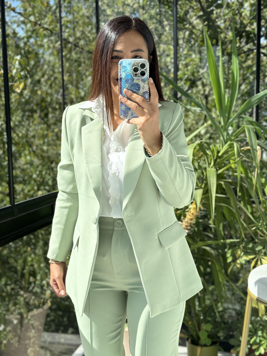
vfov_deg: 39.7
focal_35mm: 48
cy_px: 178
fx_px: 494
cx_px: 134
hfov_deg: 30.3
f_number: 1.78
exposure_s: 1/774
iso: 64
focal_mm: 6.76
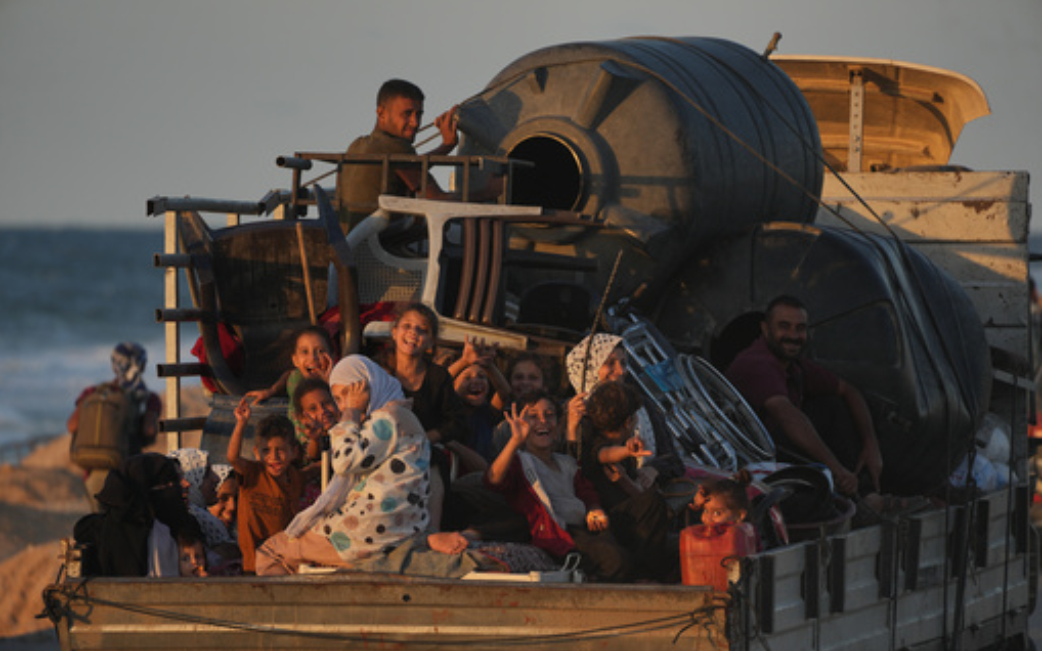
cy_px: 347
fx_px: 11642
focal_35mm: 410
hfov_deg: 5.1
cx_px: 522
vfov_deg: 3.2
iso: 160
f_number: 5.6
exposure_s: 1/400
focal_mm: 400
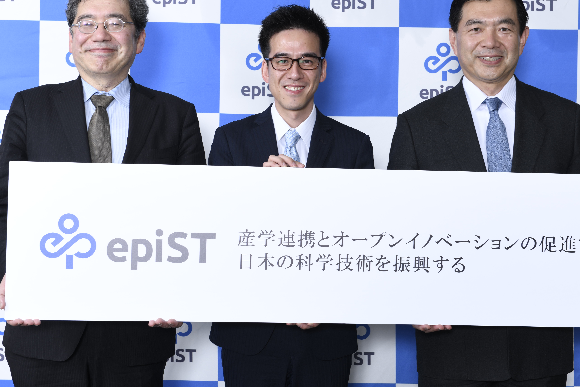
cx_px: 300
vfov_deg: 15.9
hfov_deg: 23.6
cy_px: 156
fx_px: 1385
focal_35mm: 86
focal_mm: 70
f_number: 8
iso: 200
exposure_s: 1/160
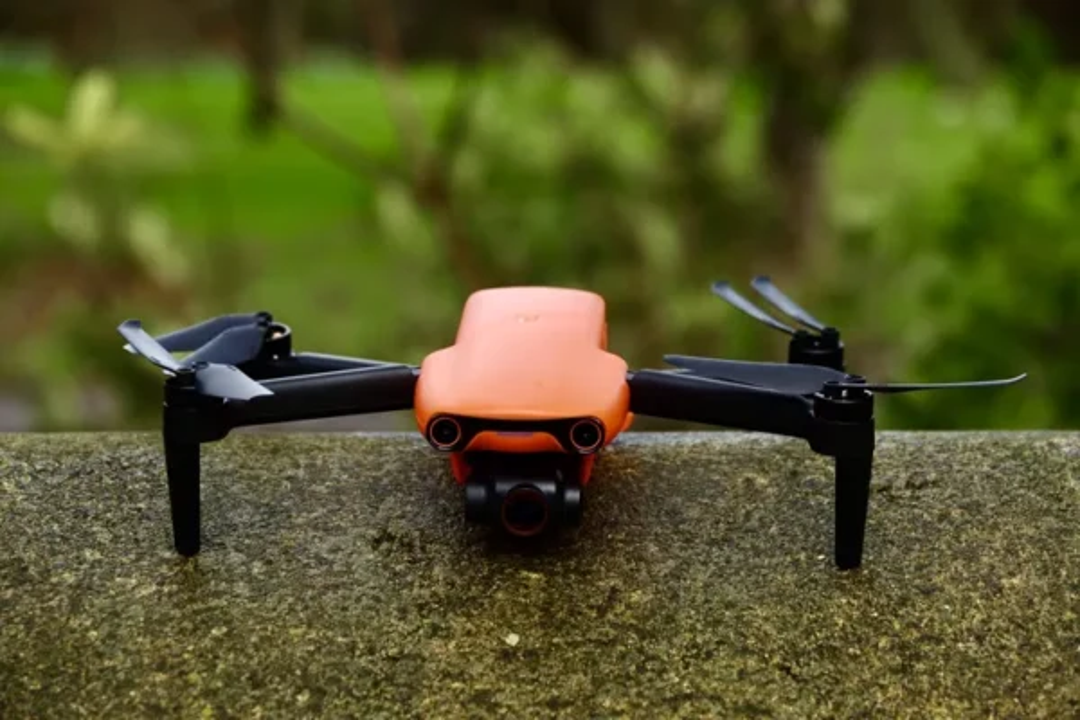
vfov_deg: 8.9
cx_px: 540
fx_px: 4620
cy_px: 360
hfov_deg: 13.3
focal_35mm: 154
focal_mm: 56.39
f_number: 4
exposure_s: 1/400
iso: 200
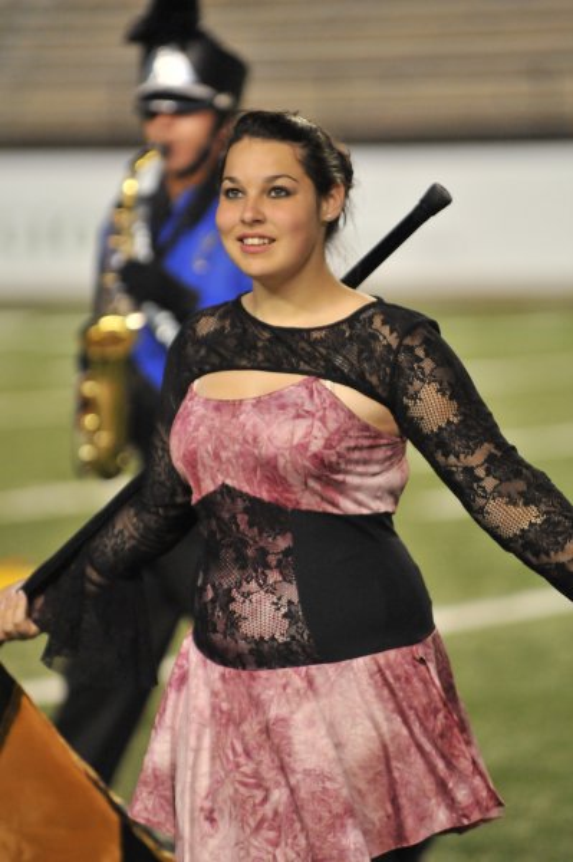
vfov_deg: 6.9
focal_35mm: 300
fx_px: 7174
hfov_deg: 4.6
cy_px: 431
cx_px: 286
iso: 1600
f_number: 2.8
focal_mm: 200
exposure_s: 1/500
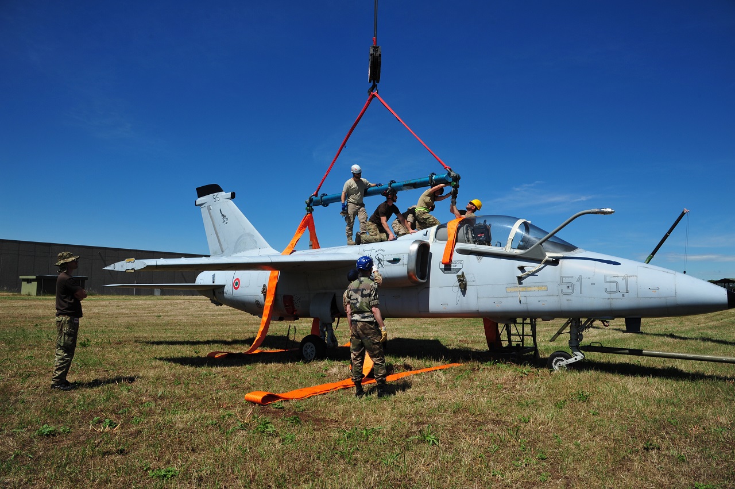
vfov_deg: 53.0
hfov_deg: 73.8
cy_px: 244
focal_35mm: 24
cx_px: 368
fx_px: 490
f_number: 11
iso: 320
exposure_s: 1/500
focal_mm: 24
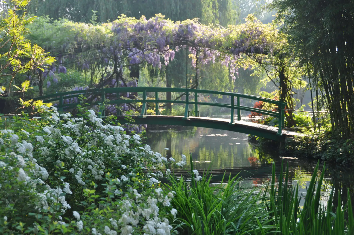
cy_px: 118
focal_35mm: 66
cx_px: 177
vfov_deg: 20.6
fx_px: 648
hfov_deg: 30.5
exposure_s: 1/160
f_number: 6.3
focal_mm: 44
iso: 200
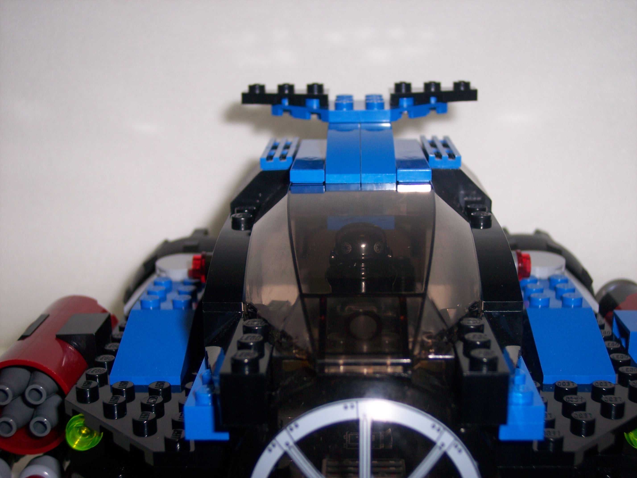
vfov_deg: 28.0
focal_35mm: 52
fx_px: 957
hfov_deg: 36.8
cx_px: 318
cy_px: 239
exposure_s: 1/60
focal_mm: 10.7
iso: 100
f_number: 3.4
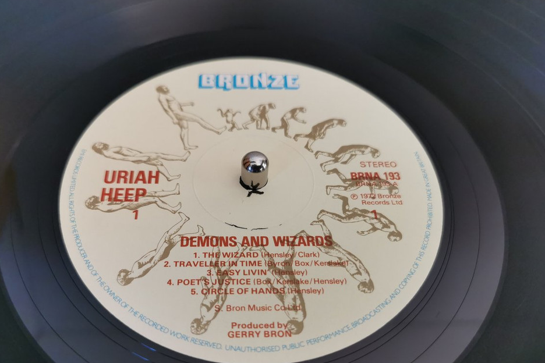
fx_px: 484
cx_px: 253
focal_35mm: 32
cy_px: 229
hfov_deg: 58.7
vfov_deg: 40.8
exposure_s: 1/50
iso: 160
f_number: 1.6
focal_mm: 5.56
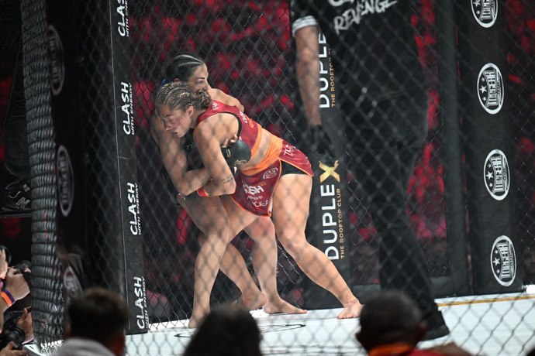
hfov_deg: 10.3
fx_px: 2972
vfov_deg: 6.9
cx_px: 268
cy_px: 178
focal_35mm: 200
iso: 6400
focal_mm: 200
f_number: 2.8
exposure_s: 1/500
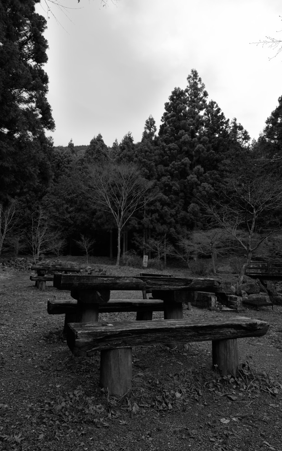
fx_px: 258
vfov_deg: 82.3
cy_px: 223
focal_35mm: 21
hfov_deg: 57.2
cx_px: 134
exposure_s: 1/125
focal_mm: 20
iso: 400
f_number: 8
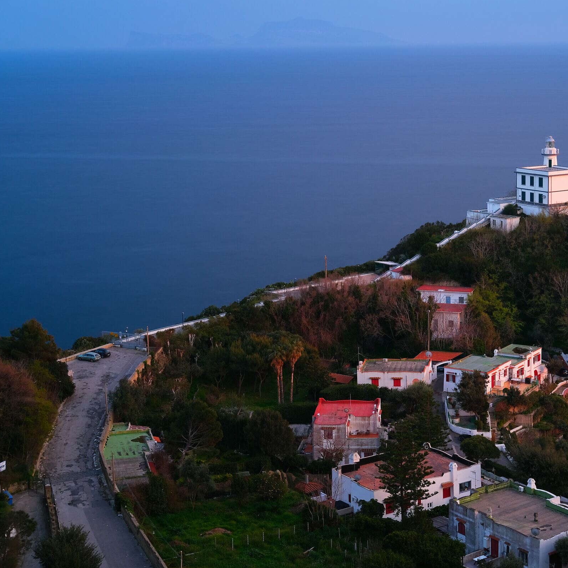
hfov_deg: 25.1
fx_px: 1262
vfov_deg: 25.4
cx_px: 420
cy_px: 284
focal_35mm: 68
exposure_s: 60
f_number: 7.1
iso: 250
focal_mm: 35
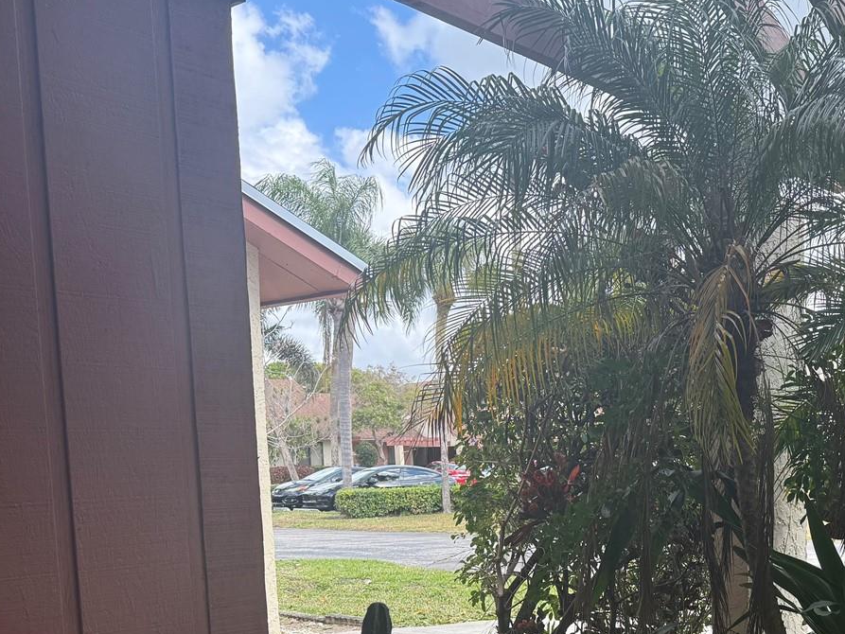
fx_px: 1050
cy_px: 548
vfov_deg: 32.2
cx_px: 734
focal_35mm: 43
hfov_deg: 41.0
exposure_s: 1/979
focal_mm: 6.76
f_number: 1.78
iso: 100
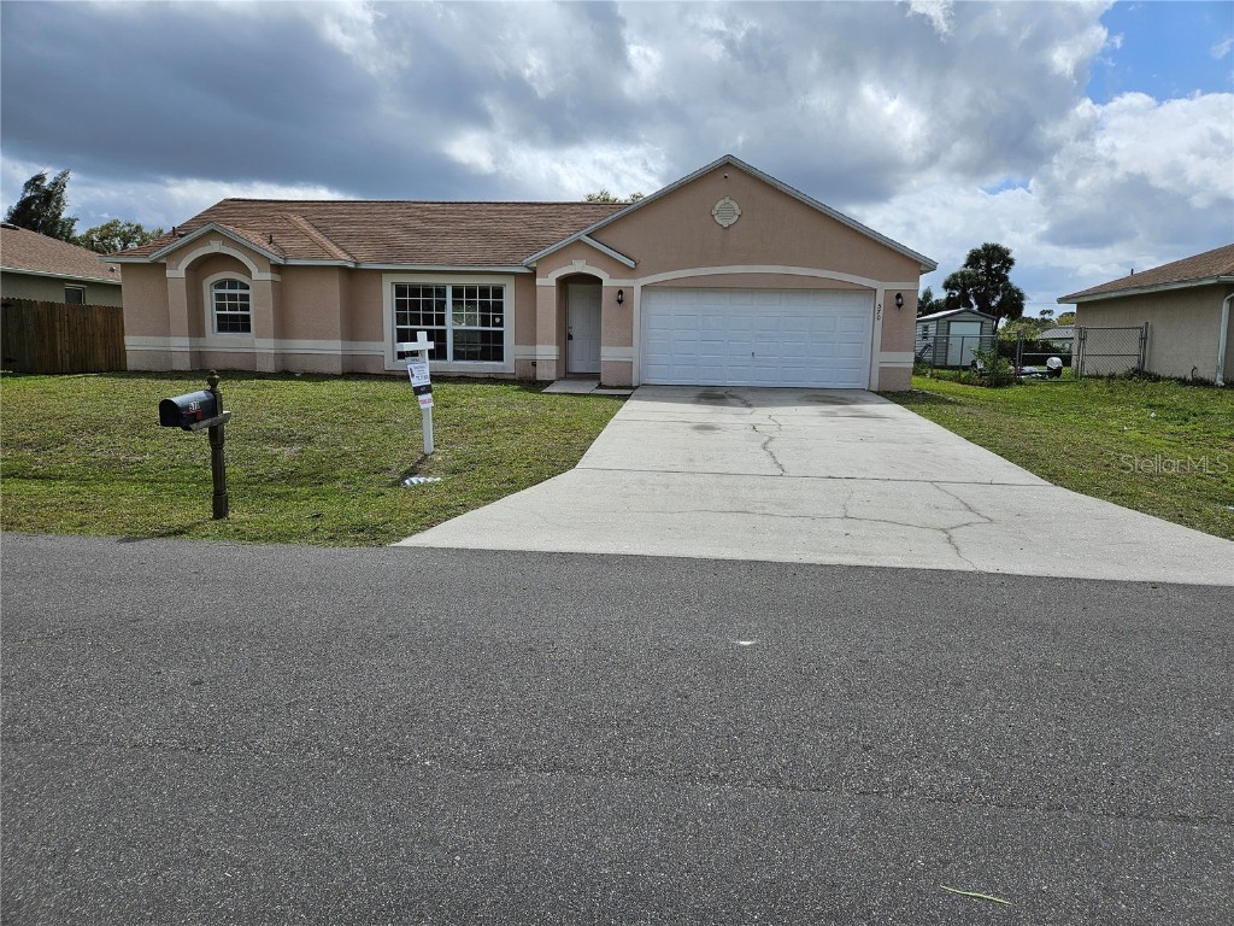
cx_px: 617
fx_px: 820
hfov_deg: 73.9
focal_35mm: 23
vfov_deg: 58.9
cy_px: 463
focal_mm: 5.4
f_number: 1.8
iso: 25
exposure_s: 1/3559
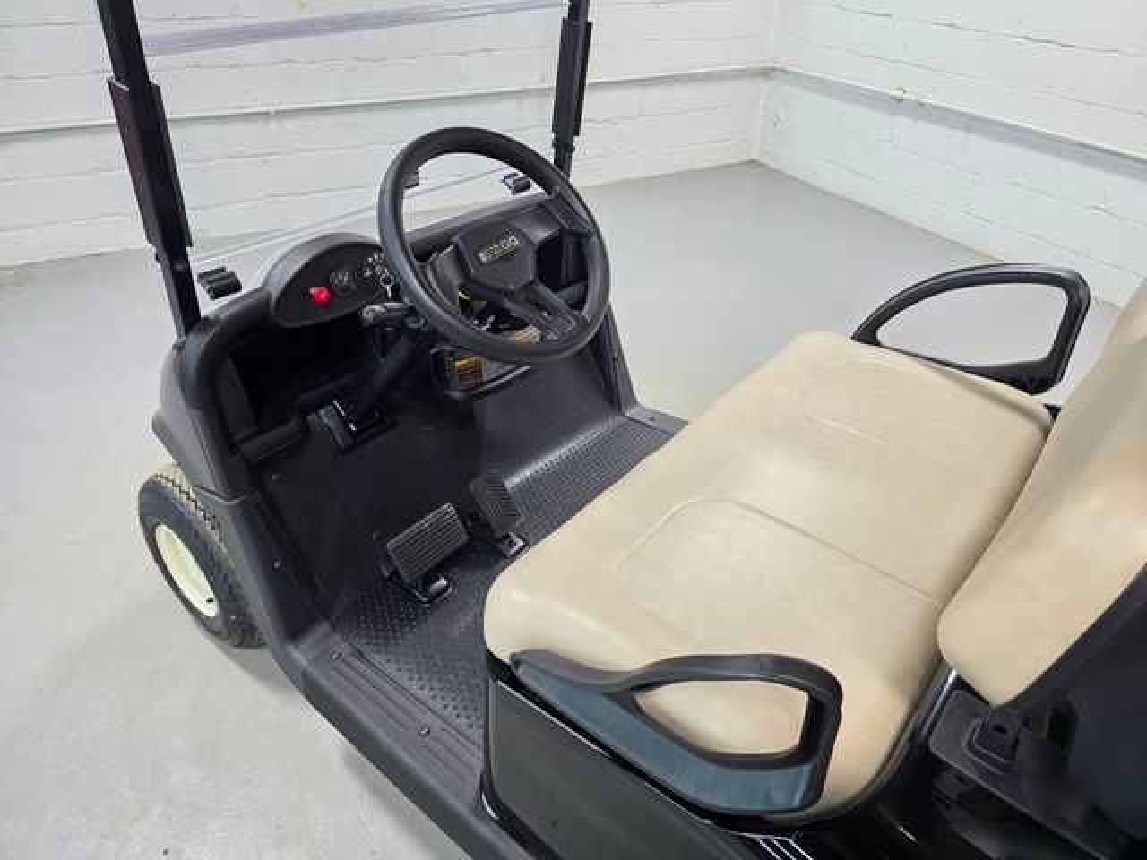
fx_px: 762
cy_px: 430
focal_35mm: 23
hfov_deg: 73.9
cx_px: 574
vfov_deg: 58.9
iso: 200
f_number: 1.7
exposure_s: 1/120
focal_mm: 6.3
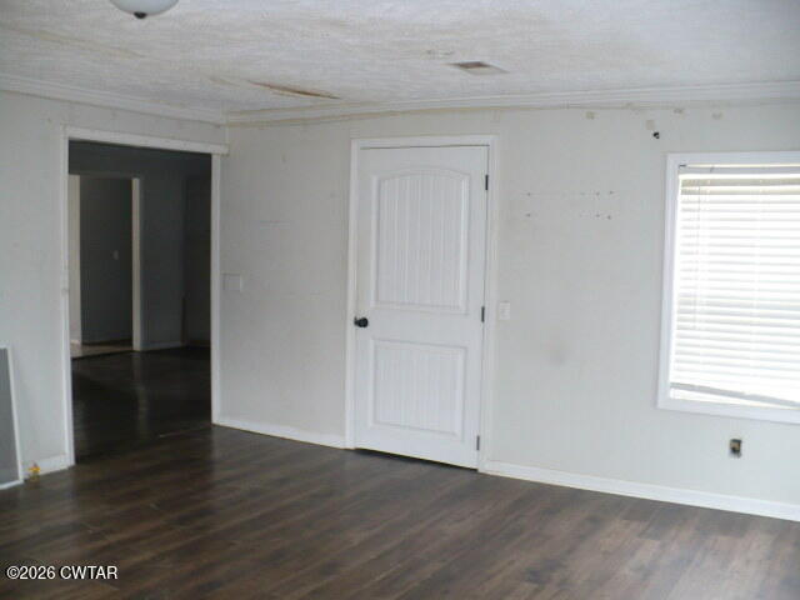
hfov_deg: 50.1
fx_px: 855
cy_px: 300
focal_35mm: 37
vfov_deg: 38.7
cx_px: 400
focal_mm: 6.1
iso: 160
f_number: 2.8
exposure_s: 1/30
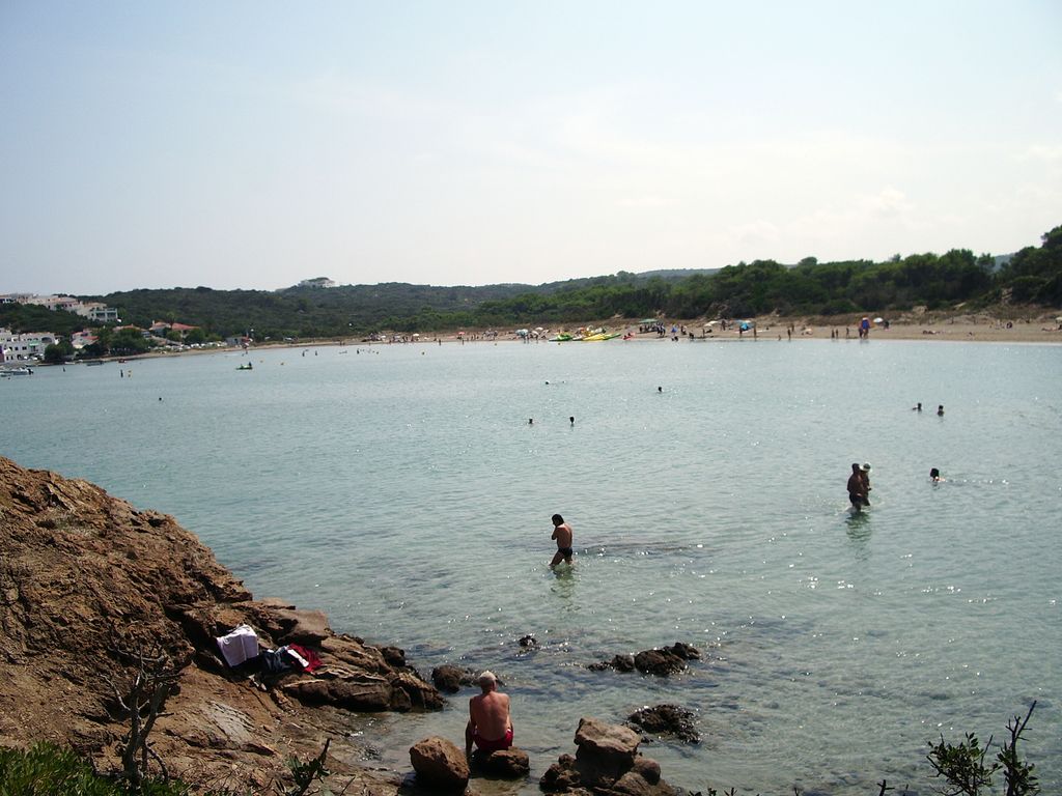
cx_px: 531
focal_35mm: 35
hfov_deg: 52.6
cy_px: 398
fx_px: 1074
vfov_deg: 40.7
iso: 50
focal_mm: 5.8
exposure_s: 1/800
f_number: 4.3
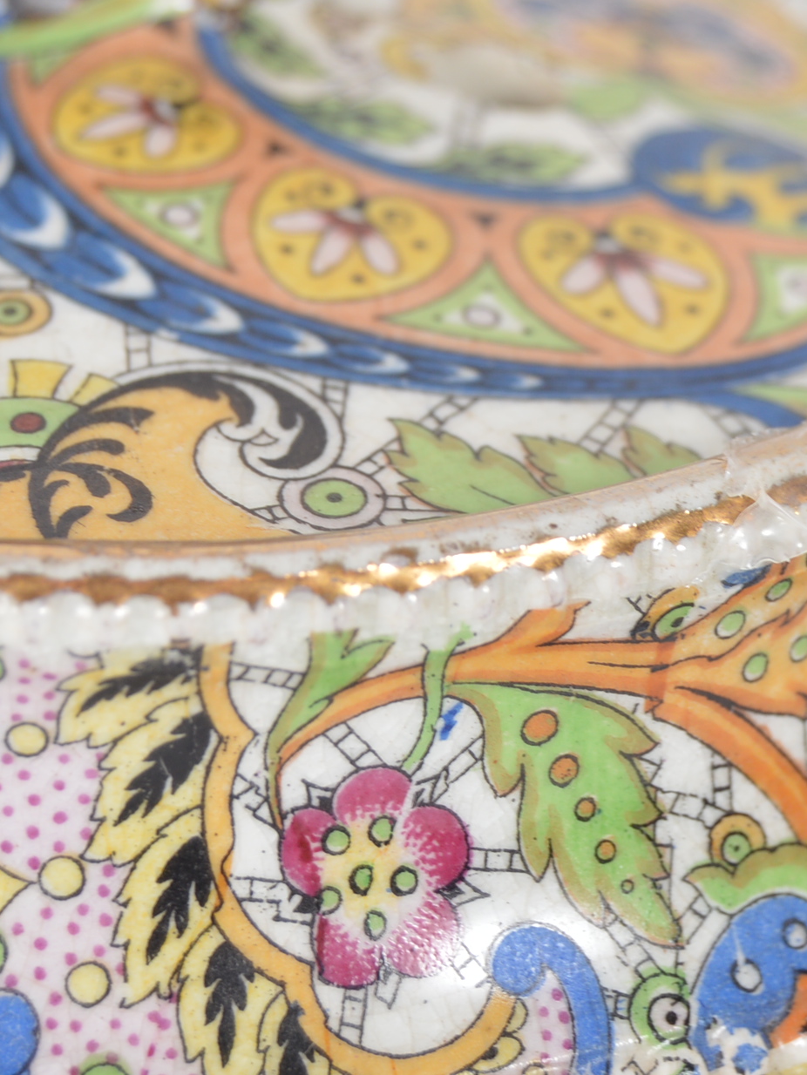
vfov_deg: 10.2
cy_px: 208
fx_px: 6002
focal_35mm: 193
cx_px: 516
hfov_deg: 7.7
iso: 100
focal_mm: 55
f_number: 5.6
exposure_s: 1/80
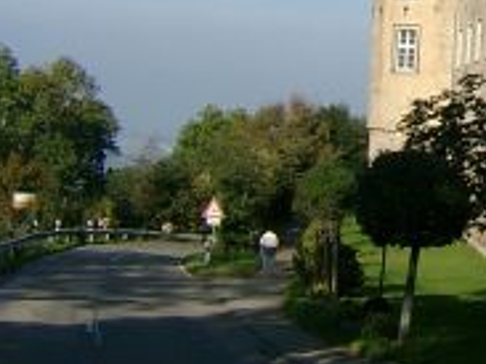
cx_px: 914
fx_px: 2091
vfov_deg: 9.6
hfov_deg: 12.0
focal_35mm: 149
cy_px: -205
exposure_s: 1/842
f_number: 4
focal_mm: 7.13
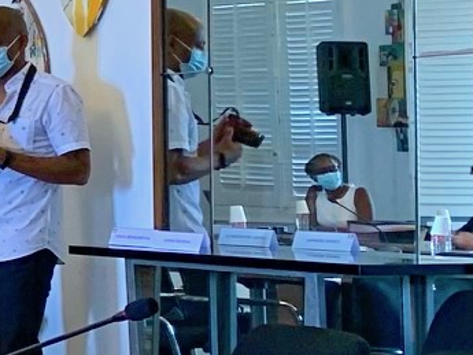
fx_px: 2078
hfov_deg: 10.1
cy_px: 127
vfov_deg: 9.8
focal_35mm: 152
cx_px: -872
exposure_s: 1/100
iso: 100
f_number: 1.8
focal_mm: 4.25
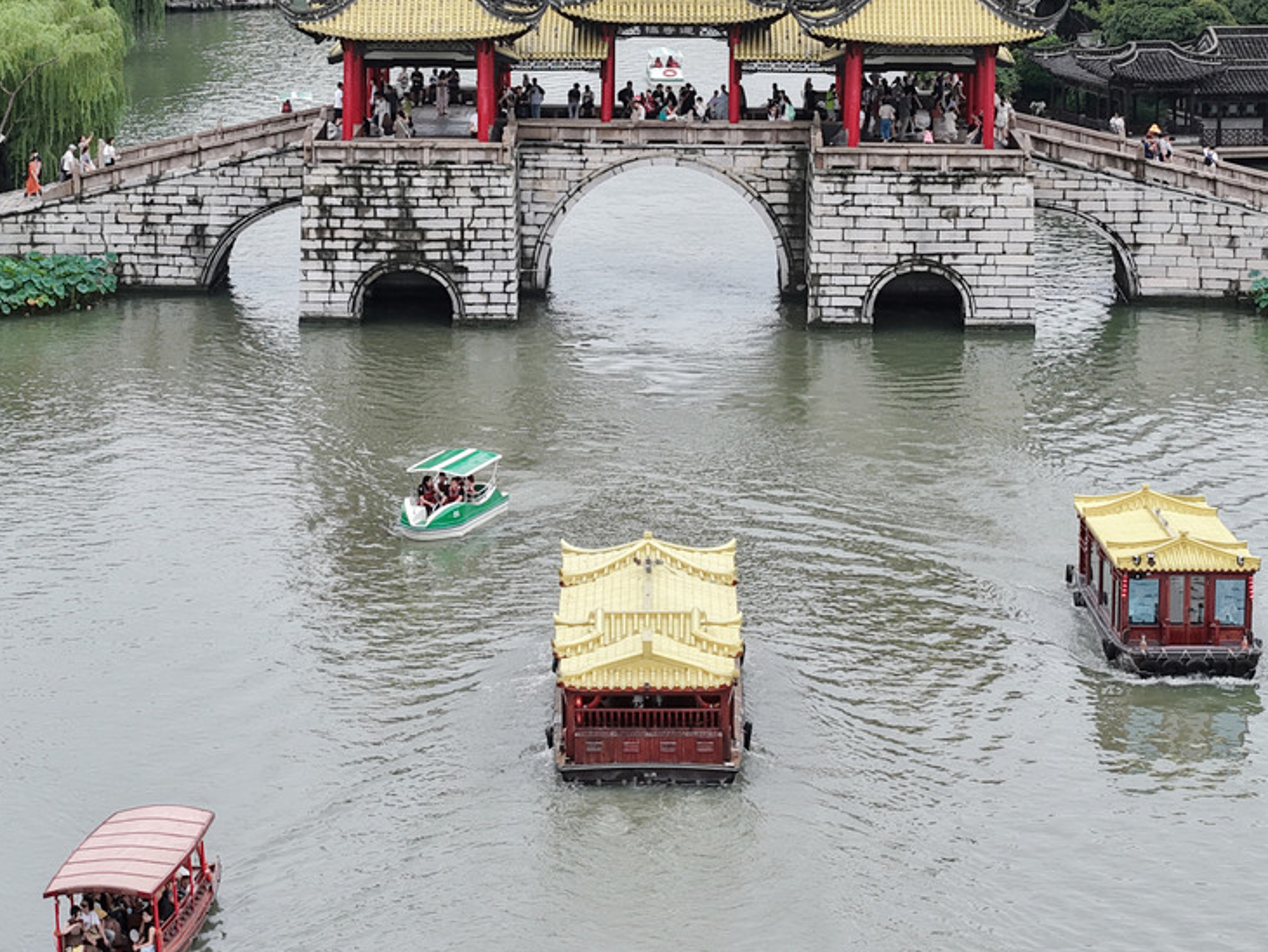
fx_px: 4214
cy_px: 278
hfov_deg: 17.1
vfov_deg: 12.9
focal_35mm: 115
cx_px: 632
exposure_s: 1/1000
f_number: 2.8
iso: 160
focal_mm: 19.35
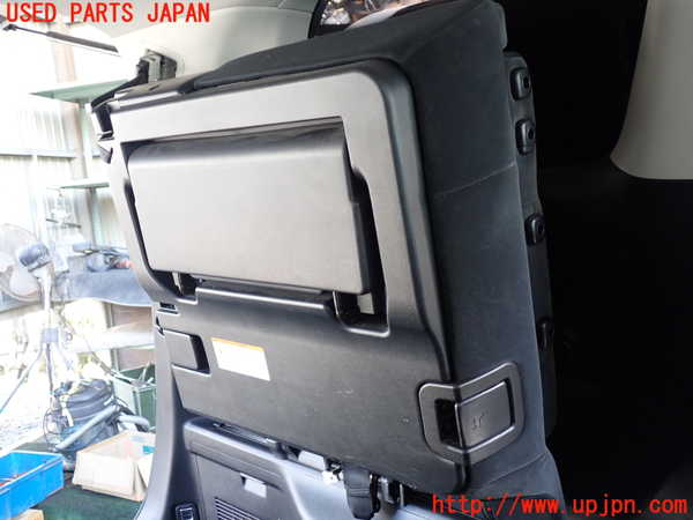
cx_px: 346
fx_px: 641
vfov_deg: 44.2
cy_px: 260
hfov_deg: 56.8
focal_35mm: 32
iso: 200
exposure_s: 1/40
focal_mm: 5.79
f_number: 2.4
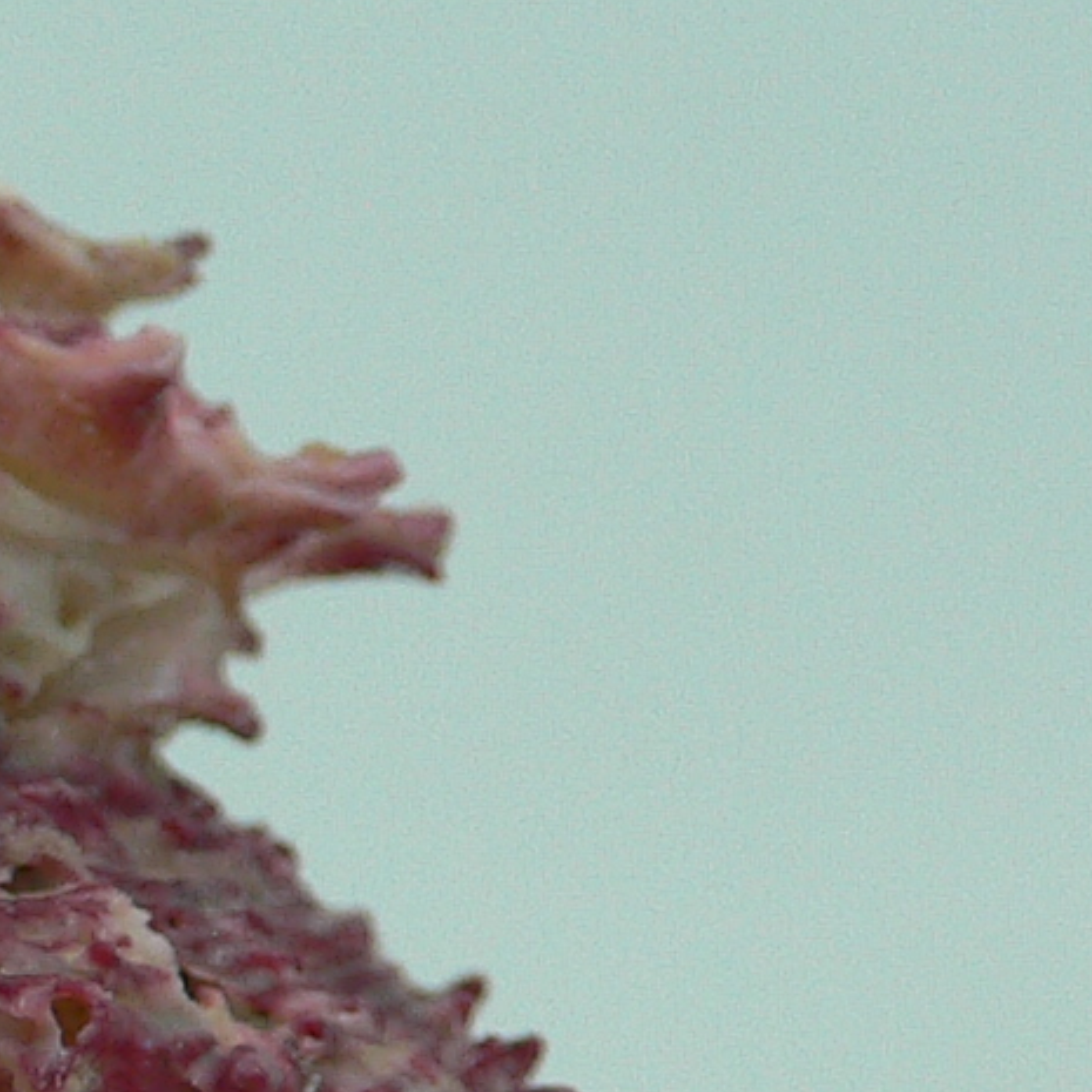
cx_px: -568
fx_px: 4783
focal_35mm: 134
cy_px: 1322
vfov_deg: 12.7
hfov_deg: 12.4
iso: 100
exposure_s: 1/60
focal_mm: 4.6
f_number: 2.8
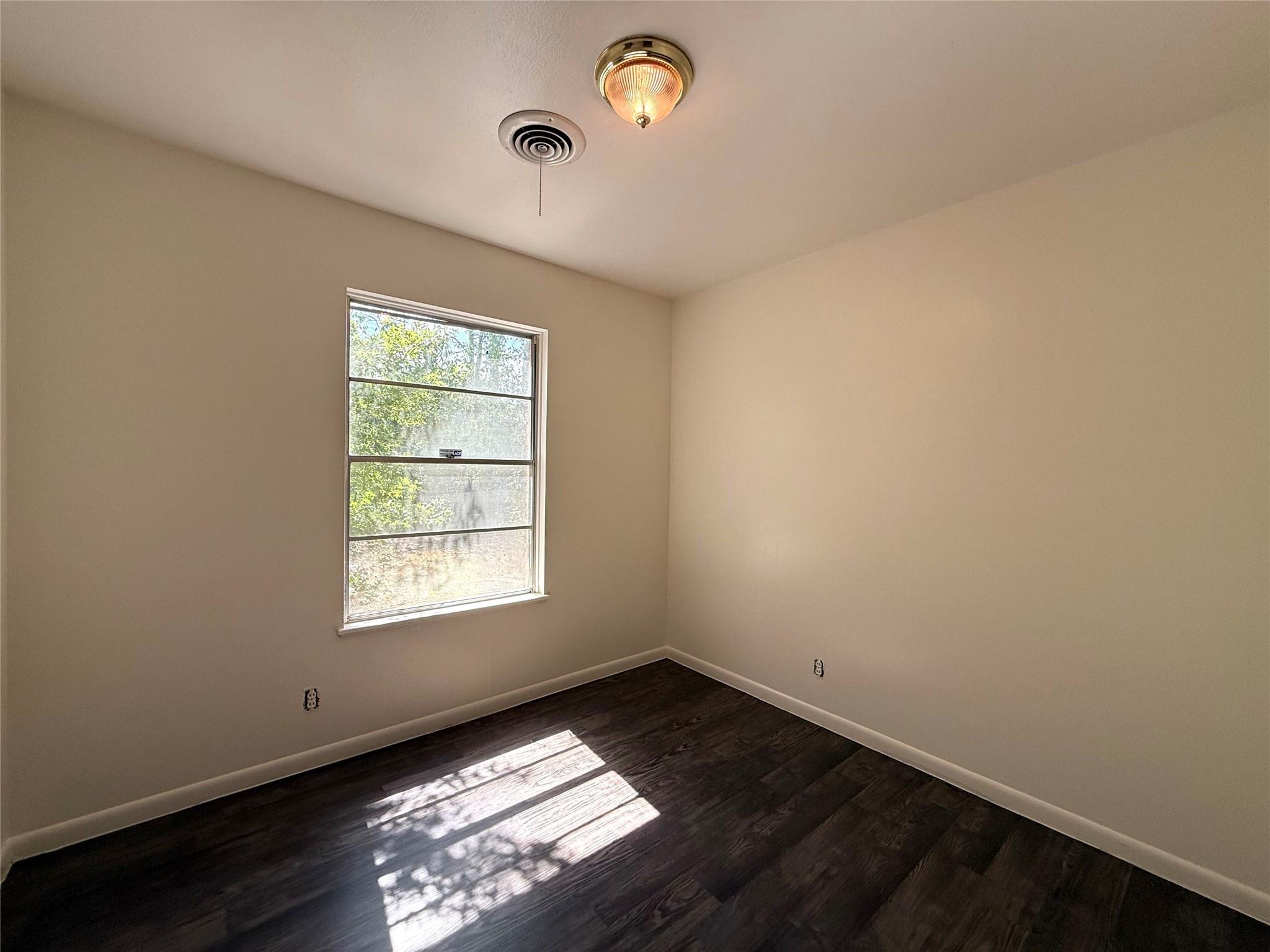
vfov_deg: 85.7
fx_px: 514
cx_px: 635
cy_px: 476
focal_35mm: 14
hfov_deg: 102.1
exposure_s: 1/184
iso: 64
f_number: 2.2
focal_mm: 2.22
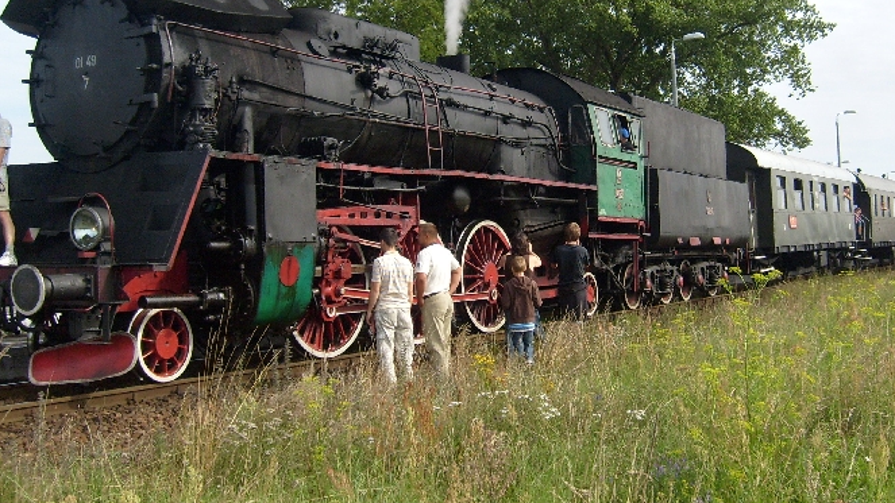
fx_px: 1092
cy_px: 208
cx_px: 516
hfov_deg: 44.4
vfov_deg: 25.9
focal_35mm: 46
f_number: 7.1
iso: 80
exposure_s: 1/180
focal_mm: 5.8
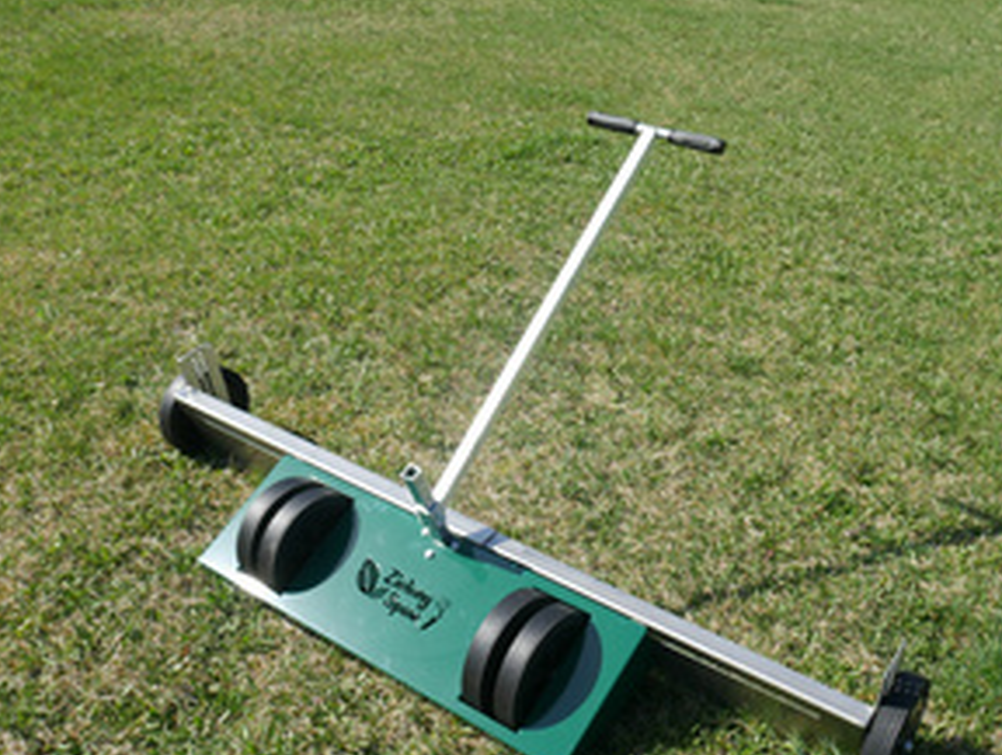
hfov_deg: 53.7
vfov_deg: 41.7
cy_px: 454
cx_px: 578
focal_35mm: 34
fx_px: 986
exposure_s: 1/400
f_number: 7.1
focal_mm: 14
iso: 200
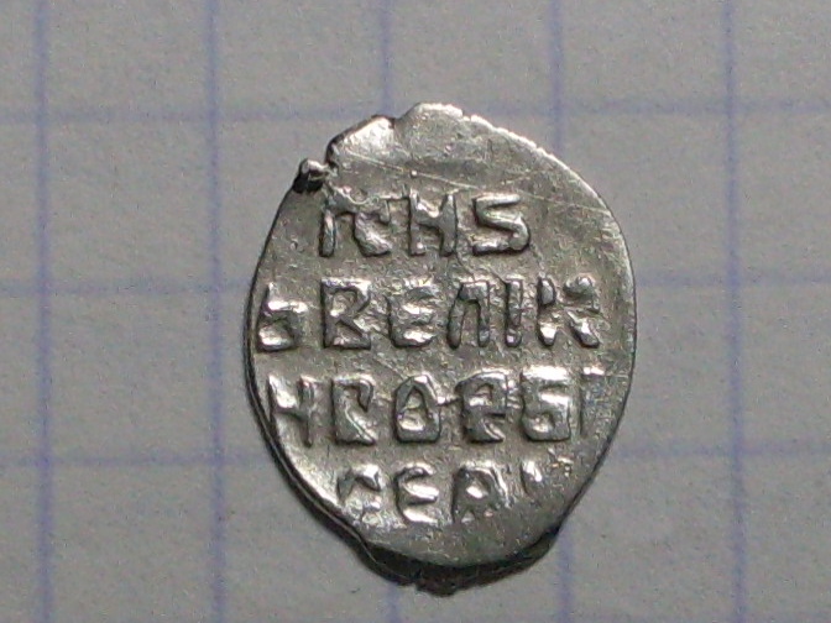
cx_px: 416
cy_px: 312
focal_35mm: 38
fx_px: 912
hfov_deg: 49.0
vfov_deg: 37.7
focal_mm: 6.3
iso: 80
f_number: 2.8
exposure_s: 1/250
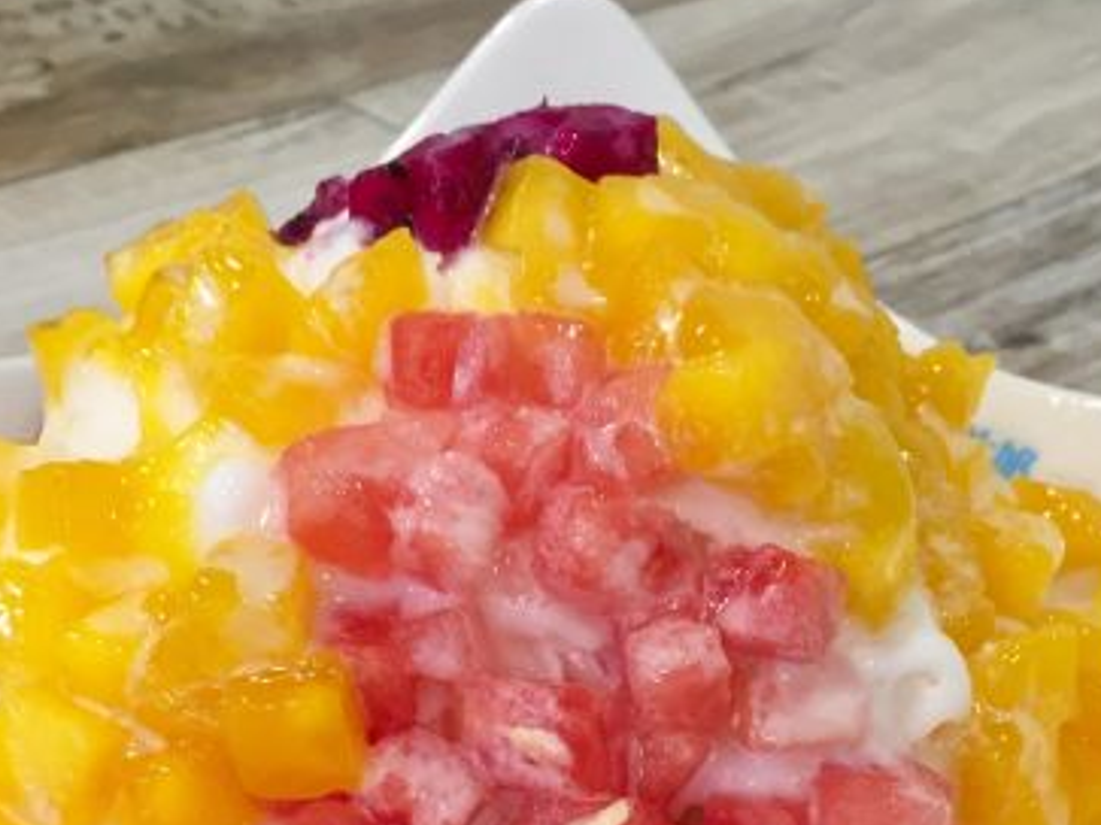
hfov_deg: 34.3
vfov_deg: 25.6
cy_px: 660
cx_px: 503
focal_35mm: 56
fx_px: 1781
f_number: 2.2
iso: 100
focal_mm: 4.15
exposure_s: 1/33
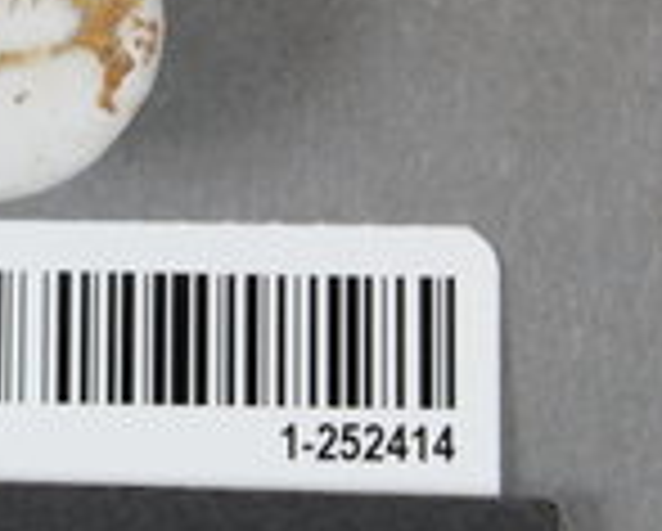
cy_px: 65
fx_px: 5665
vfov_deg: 5.4
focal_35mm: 289
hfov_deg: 6.7
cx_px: -61
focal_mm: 55
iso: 1600
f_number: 8
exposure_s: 1/250
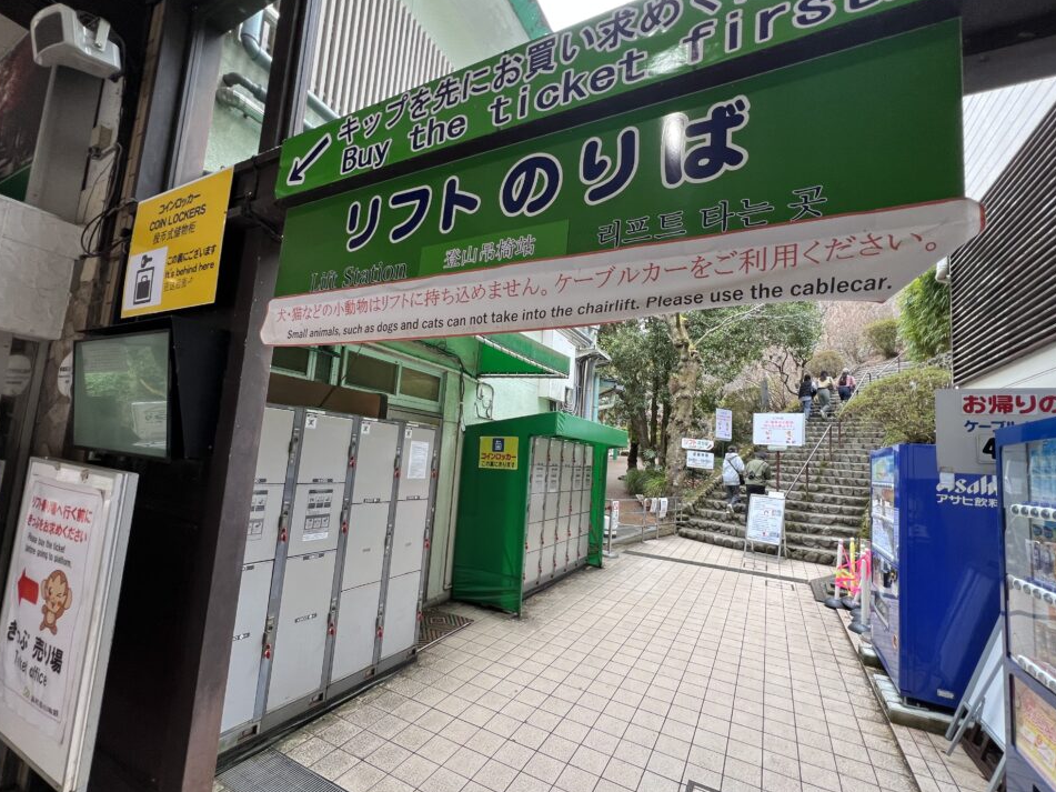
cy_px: 412
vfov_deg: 85.6
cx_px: 536
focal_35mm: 14
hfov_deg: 102.1
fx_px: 427
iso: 64
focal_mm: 1.57
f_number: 1.8
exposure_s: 1/99
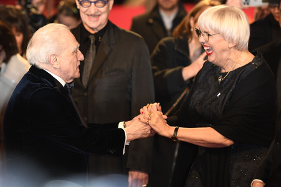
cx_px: 140
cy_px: 94
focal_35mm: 175
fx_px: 1365
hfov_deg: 11.8
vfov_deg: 7.8
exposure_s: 1/200
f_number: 3.5
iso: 1250
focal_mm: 175
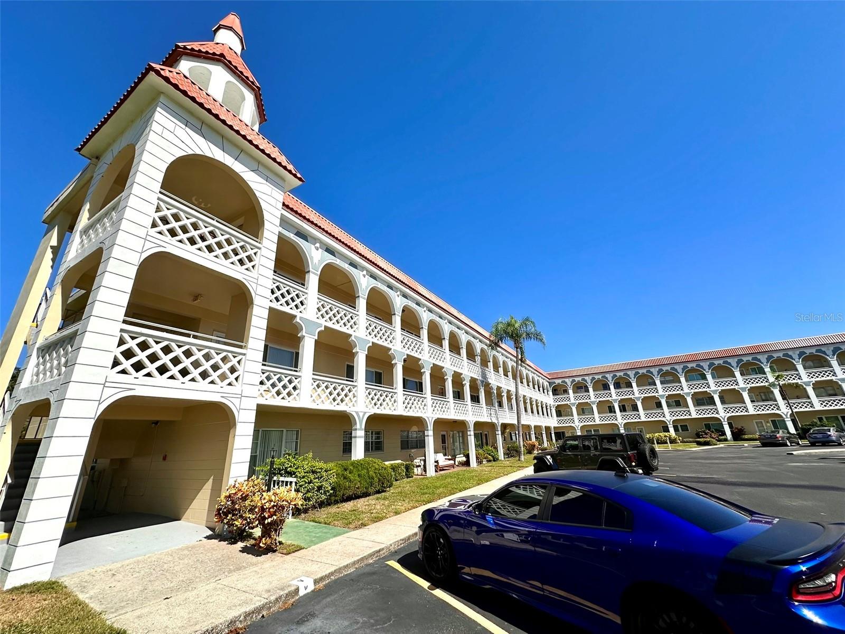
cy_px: 317
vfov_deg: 85.7
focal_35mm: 14
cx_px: 422
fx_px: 342
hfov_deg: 102.1
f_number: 2.2
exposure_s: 1/4464
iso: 50
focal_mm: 2.22
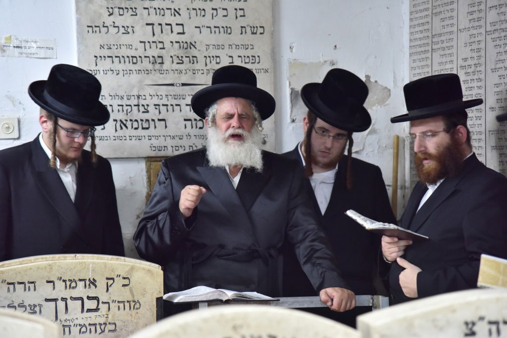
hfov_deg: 17.1
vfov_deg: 11.4
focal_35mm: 120
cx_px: 254
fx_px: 1690
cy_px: 169
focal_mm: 120
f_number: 4
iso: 2000
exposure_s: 1/60
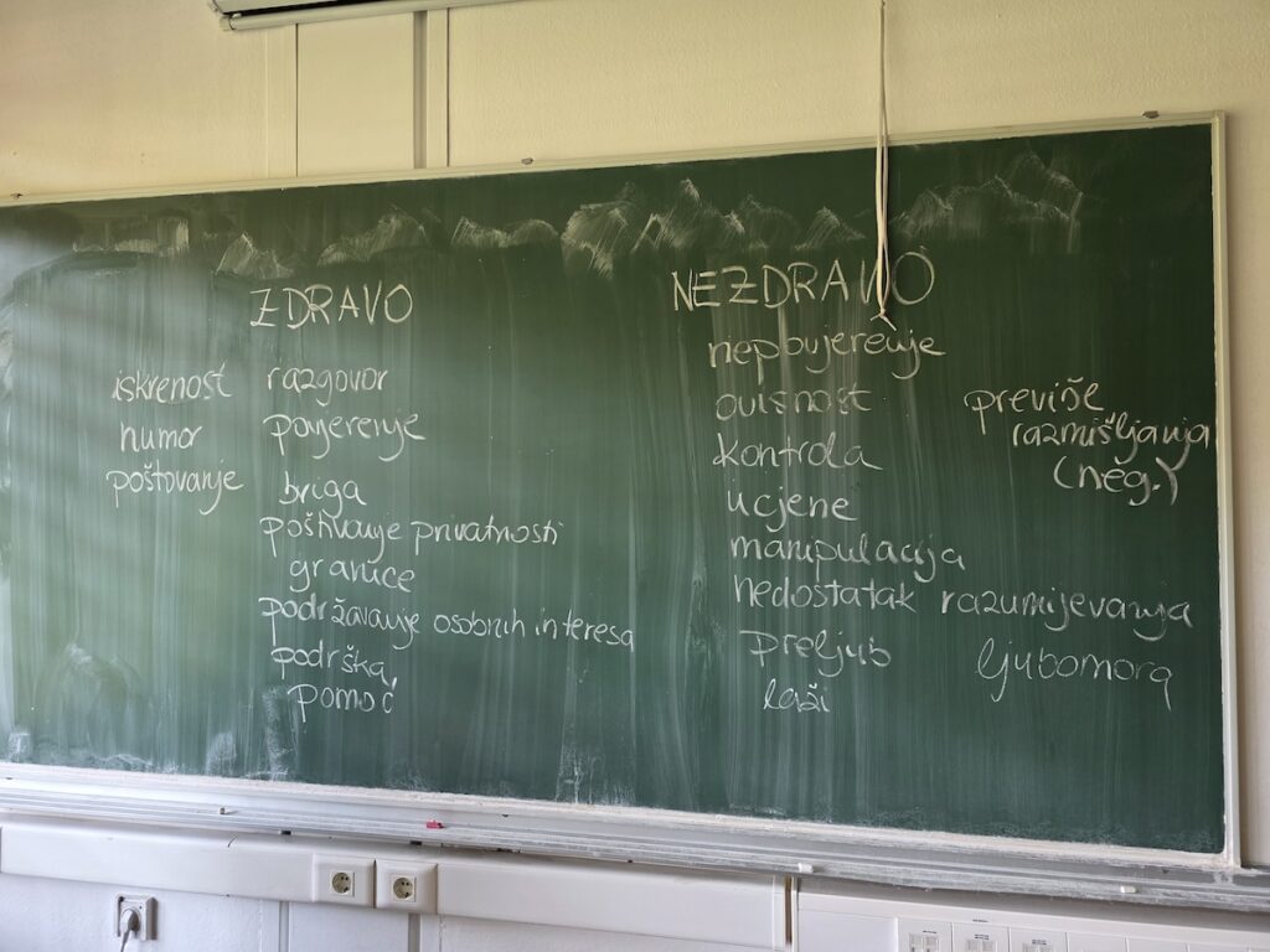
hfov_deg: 73.9
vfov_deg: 58.9
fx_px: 844
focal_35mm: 23
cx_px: 635
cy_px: 476
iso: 160
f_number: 1.7
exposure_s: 1/100
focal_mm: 6.3
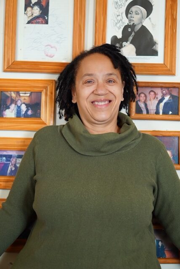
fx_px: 561
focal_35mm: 75
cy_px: 134
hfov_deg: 18.2
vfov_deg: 27.0
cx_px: 90
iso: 100
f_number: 1.8
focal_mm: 50
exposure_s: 1/13
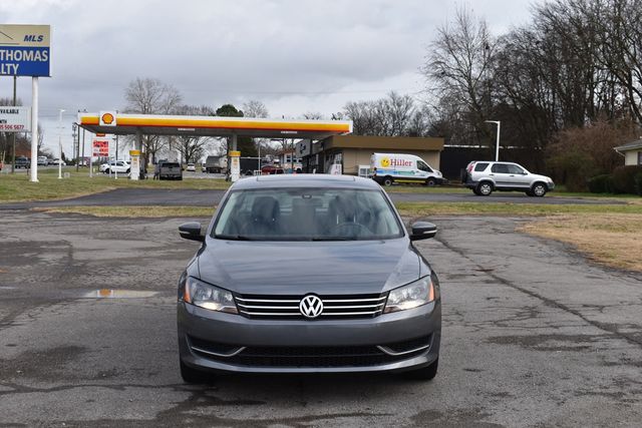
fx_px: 963
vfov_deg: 25.1
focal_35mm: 54
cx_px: 321
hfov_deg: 36.9
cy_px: 214
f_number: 8
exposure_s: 1/250
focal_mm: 36
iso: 110
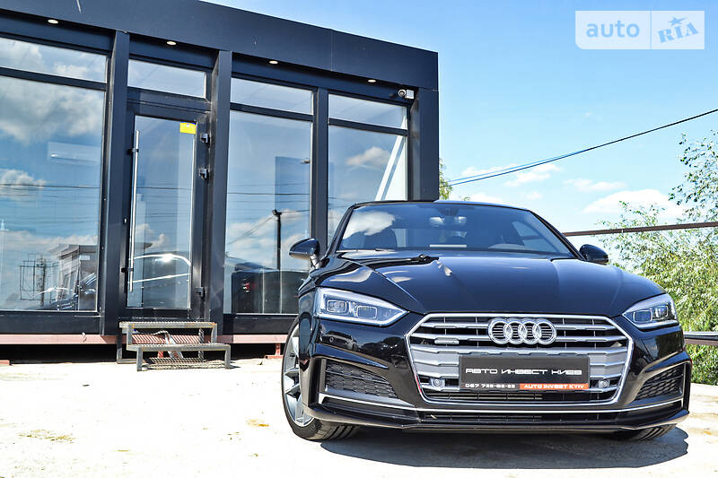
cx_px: 359
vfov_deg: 34.2
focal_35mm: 39
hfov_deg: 49.6
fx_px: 778
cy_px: 239
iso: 100
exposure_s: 1/160
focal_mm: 26
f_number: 7.1
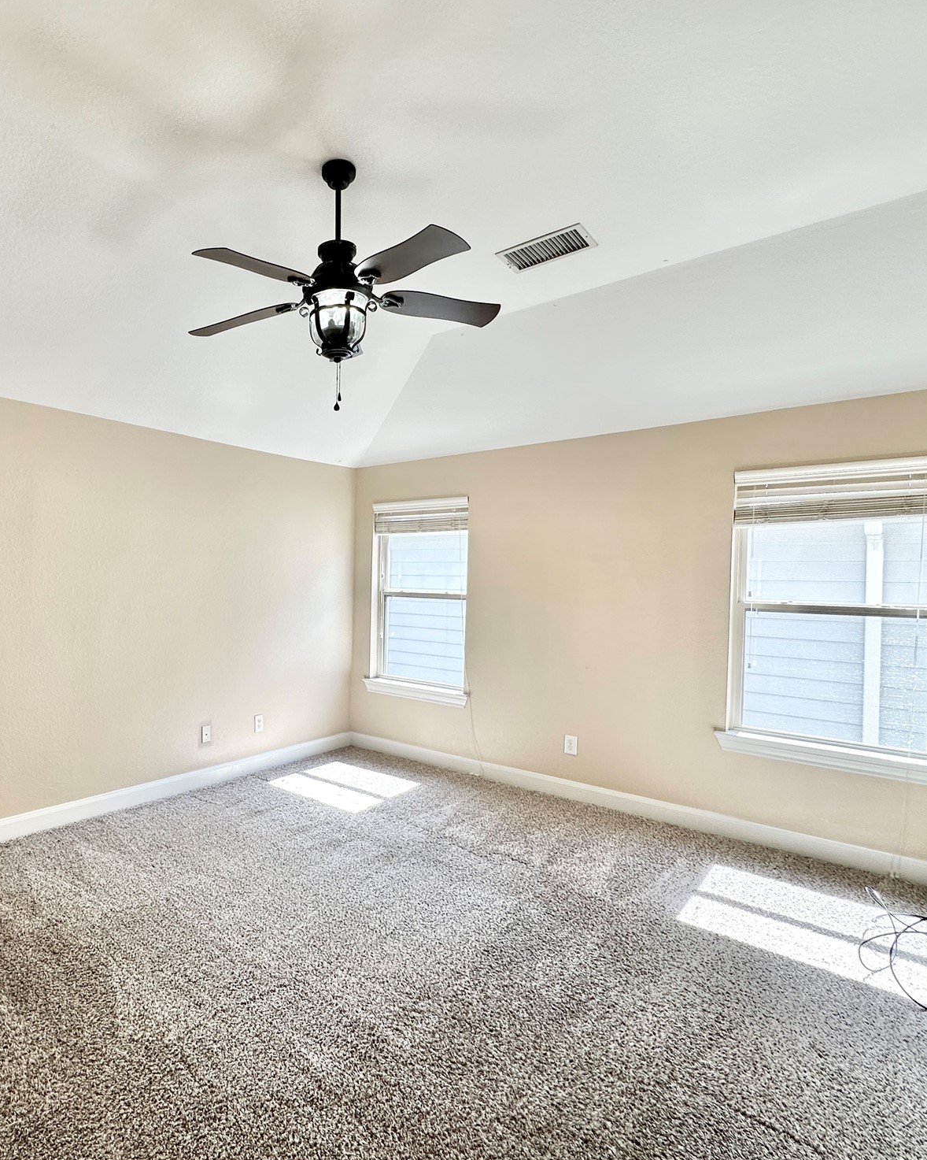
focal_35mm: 19
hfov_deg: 68.8
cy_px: 589
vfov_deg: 83.3
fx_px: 652
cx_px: 308
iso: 40
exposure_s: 1/99
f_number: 2.2
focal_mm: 2.22
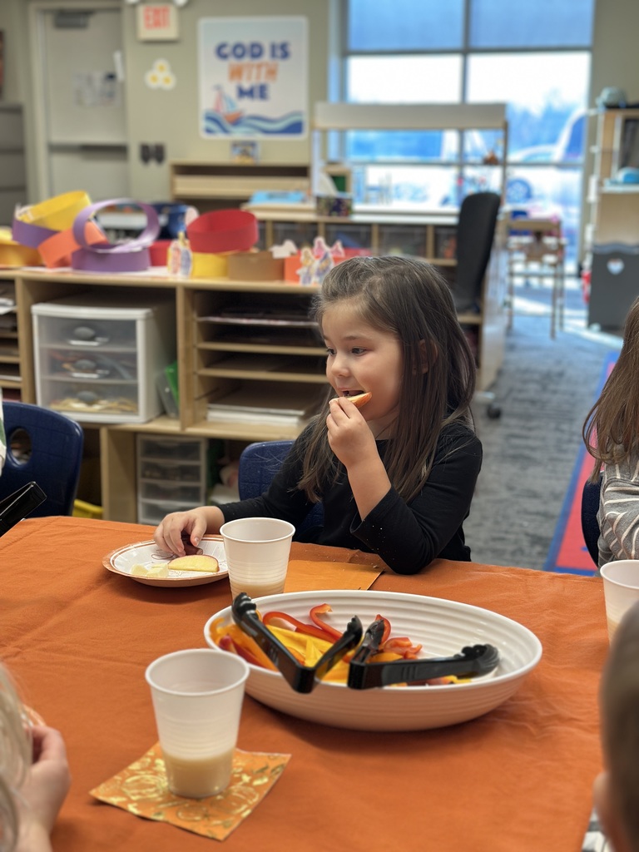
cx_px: 320
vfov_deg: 39.7
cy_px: 426
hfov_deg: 30.3
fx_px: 1181
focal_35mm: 48
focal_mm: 6.86
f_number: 1.78
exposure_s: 1/60
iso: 80
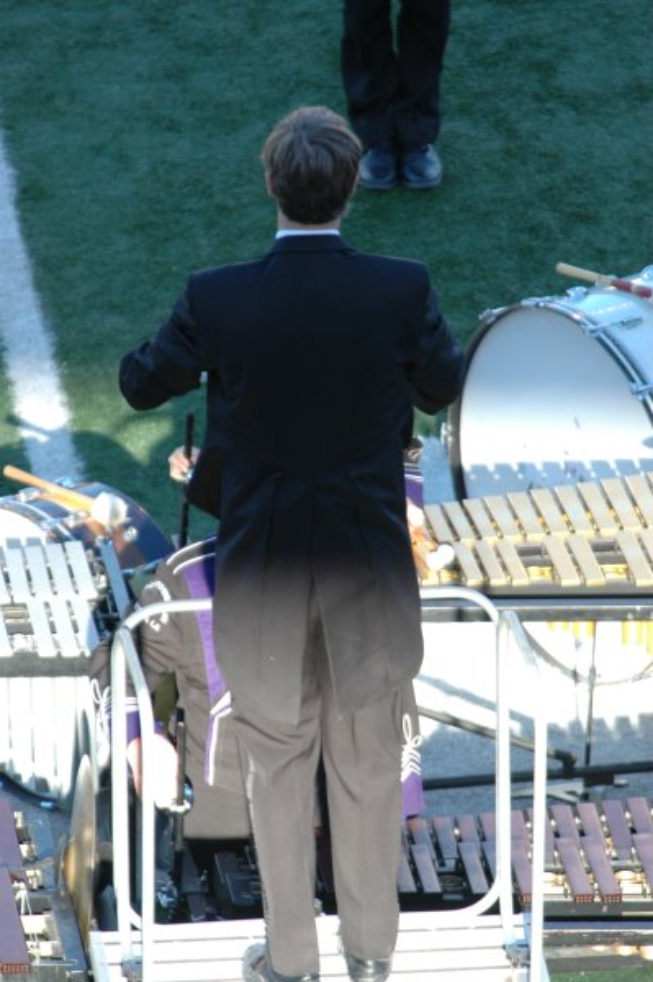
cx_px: 326
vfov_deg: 3.4
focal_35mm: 600
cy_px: 491
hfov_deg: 2.3
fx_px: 16352
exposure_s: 1/125
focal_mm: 400
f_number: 5.6
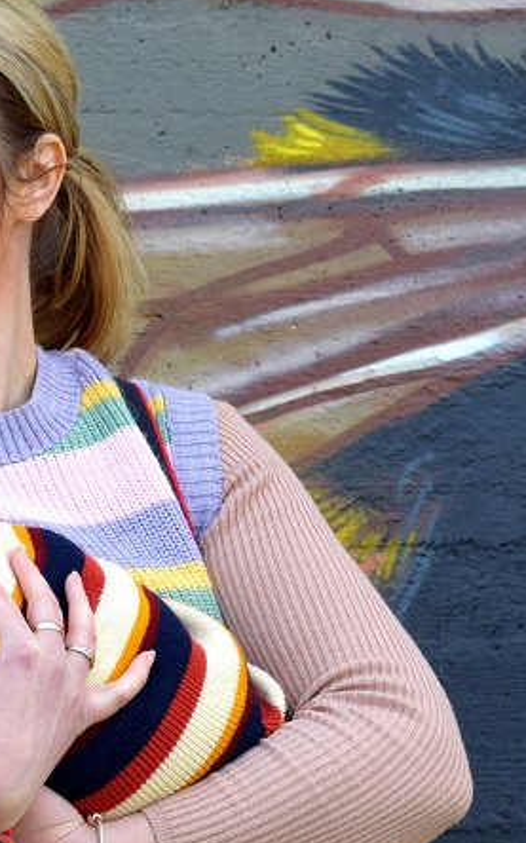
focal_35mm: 155
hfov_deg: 8.4
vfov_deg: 13.5
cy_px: 488
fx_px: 3560
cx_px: 89
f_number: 7.1
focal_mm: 50
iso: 400
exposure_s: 1/200
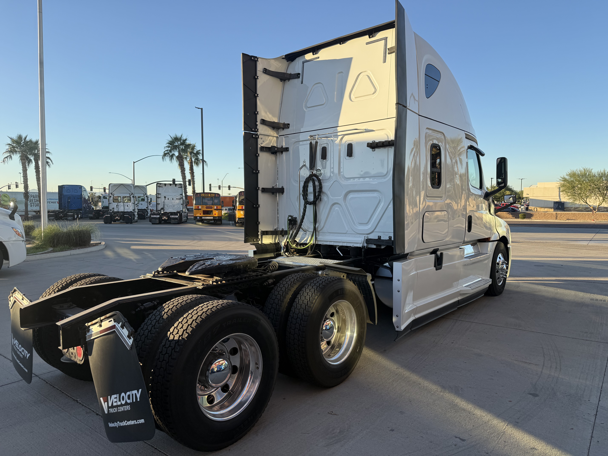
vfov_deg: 56.8
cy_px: 228
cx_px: 304
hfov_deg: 71.6
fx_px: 422
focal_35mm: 24
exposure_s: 1/1493
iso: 80
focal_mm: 6.76
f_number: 1.78
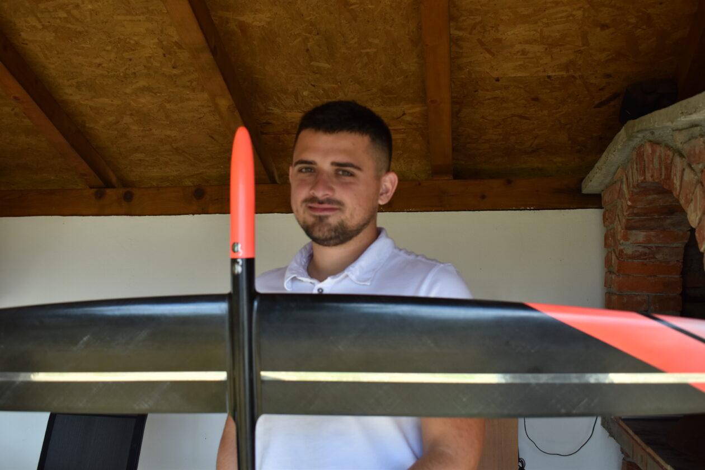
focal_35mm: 34
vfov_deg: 38.4
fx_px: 676
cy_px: 235
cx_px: 352
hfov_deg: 55.1
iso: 250
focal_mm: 23
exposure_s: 1/320
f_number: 5.6
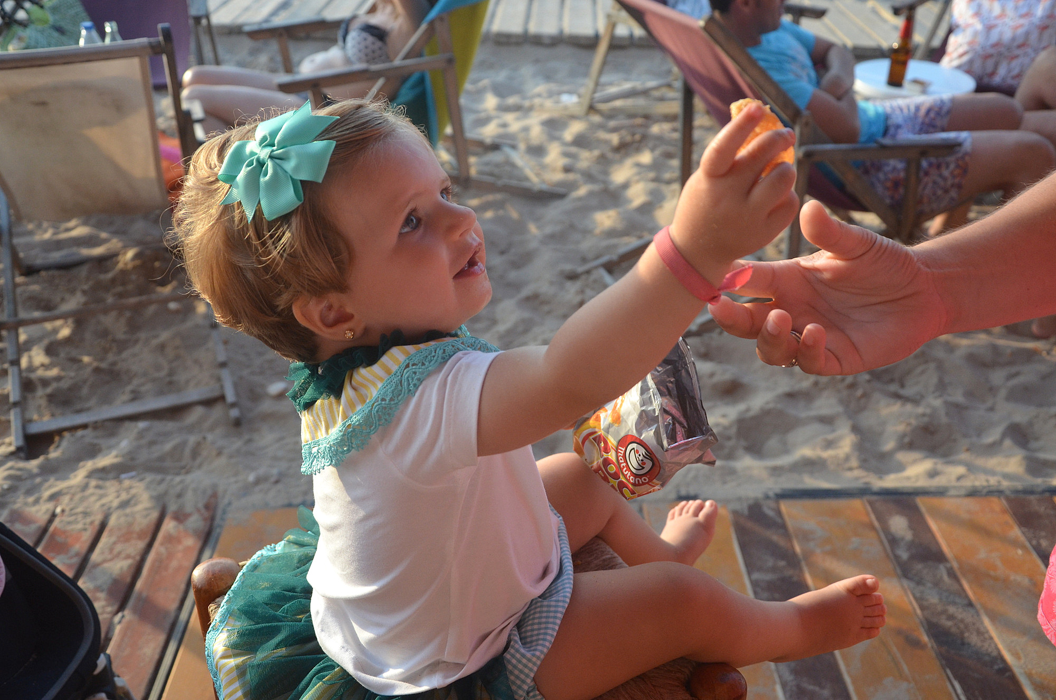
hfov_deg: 53.2
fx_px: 1054
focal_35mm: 36
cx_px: 528
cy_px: 350
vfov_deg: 36.7
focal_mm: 24
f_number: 4
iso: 720
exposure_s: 1/1000
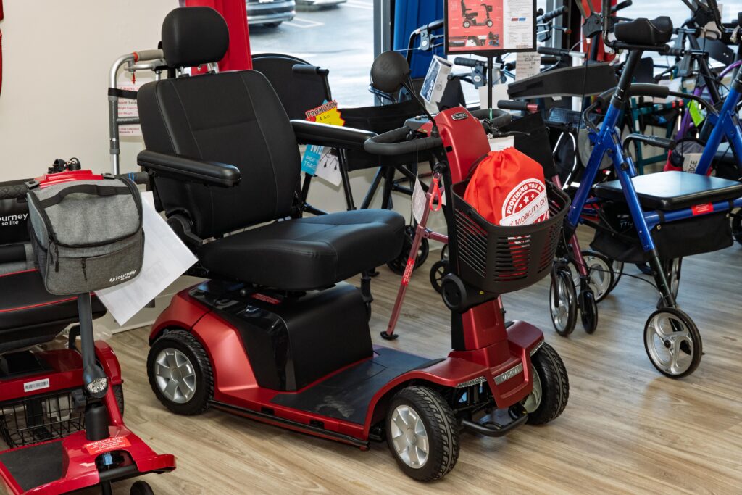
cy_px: 248
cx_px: 371
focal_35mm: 60
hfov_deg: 33.4
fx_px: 1237
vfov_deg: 22.6
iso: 1600
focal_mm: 60
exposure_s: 1/100
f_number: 8
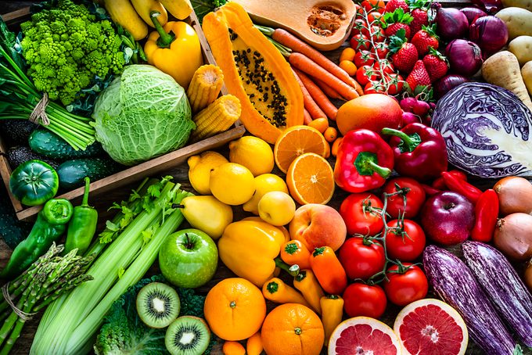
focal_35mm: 40
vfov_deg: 33.4
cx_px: 266
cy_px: 178
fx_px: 591
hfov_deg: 48.4
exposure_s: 1.6
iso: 200
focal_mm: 40
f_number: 10
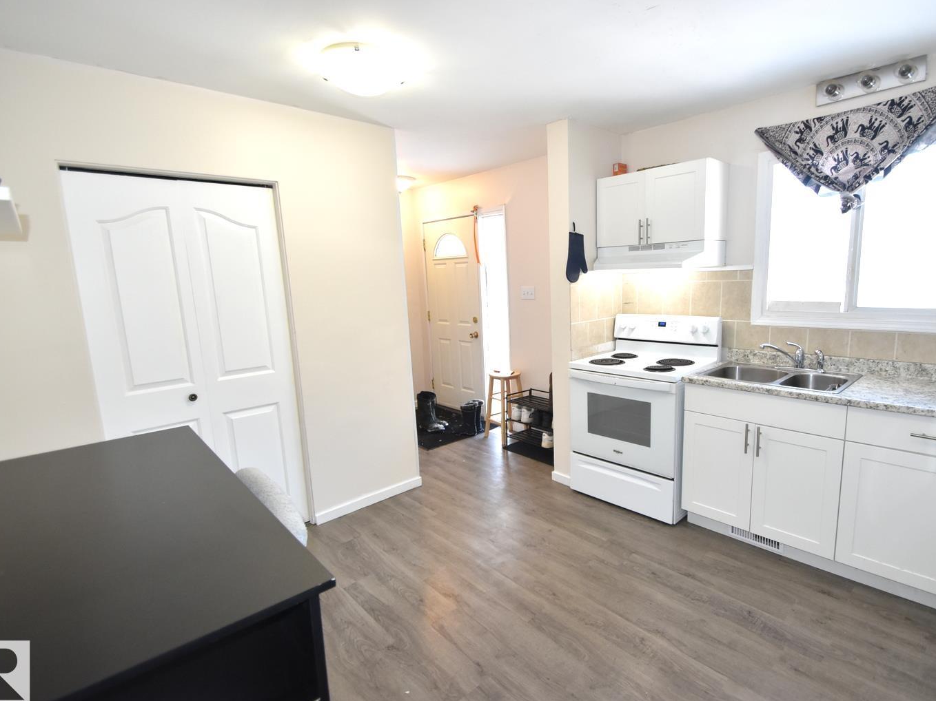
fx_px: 460
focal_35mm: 17
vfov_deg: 74.7
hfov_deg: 90.8
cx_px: 512
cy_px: 366
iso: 800
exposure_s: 1/125
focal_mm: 10
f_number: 5.6
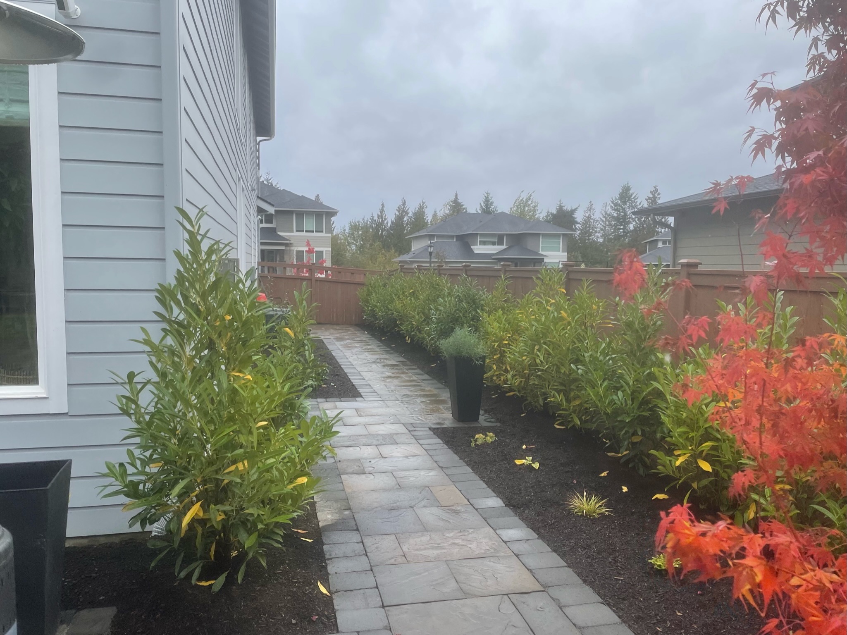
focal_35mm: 26
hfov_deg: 67.3
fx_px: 636
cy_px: 318
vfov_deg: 53.0
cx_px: 424
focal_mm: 4.2
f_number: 1.6
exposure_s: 1/917
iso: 32
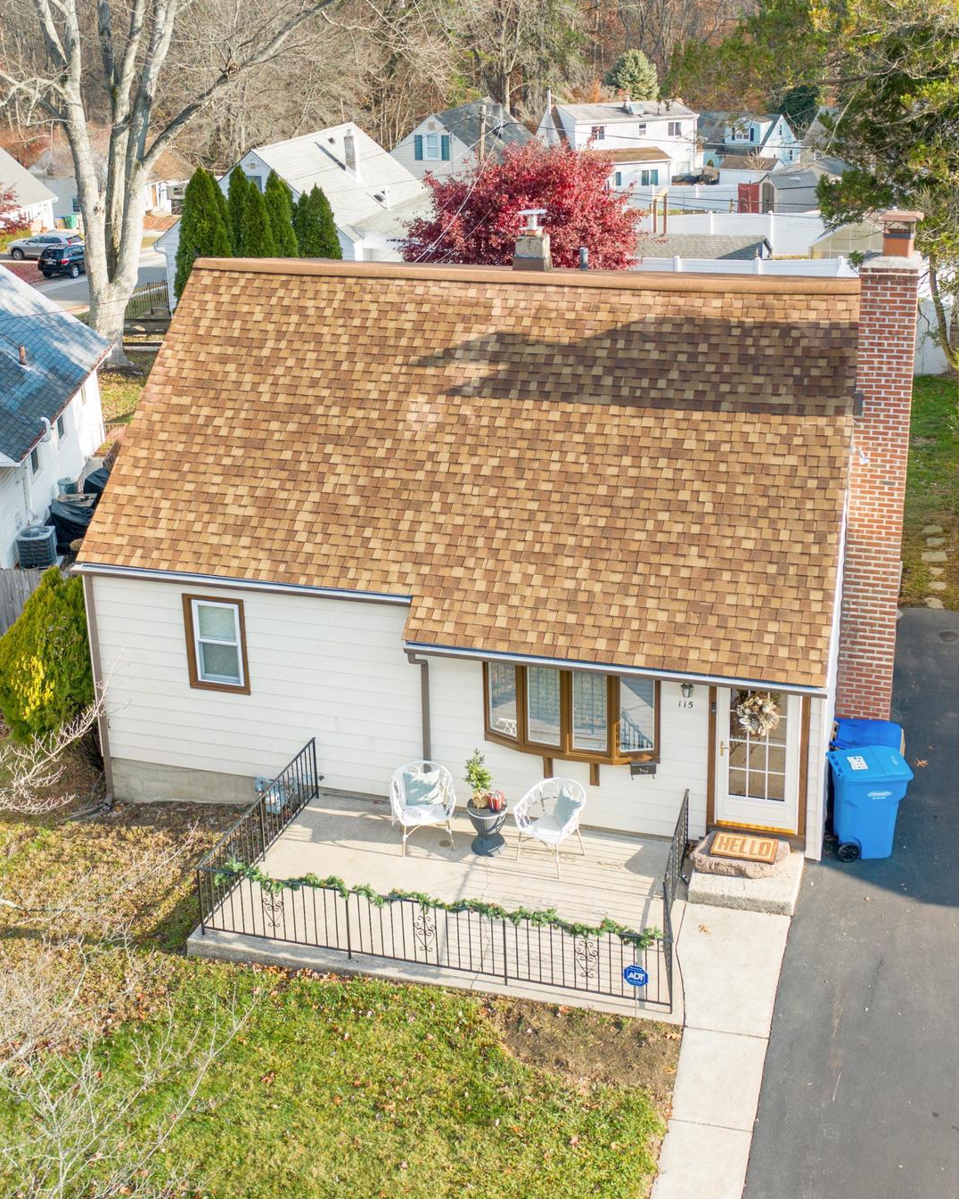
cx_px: 401
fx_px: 1419
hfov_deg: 37.2
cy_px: 596
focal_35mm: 40
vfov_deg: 45.8
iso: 100
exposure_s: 1/500
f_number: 2.8
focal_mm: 10.26
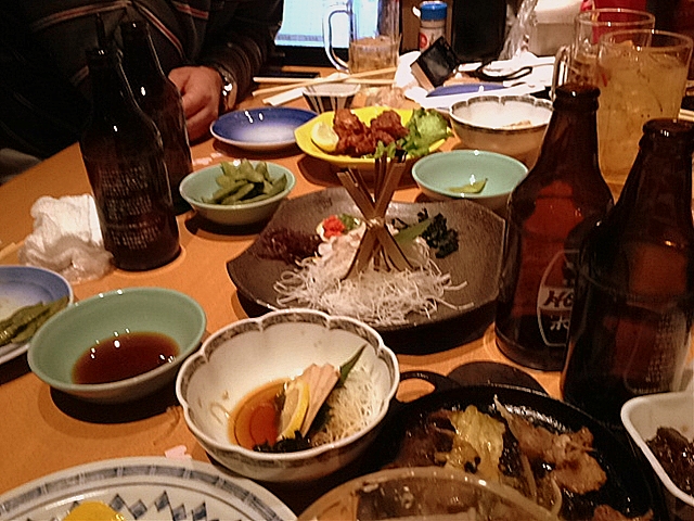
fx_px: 702
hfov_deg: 52.6
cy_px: 260
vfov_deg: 40.7
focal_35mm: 35
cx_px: 347
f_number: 2.4
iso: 320
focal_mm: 4.28
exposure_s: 1/33
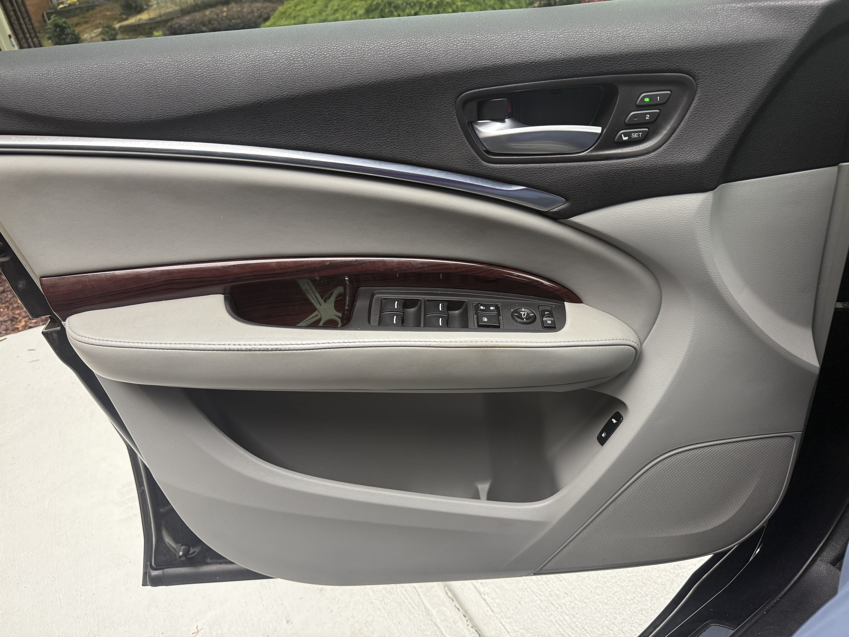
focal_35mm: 24
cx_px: 424
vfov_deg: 56.8
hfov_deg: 71.6
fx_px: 589
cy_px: 318
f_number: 1.78
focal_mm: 6.76
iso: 200
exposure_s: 1/100
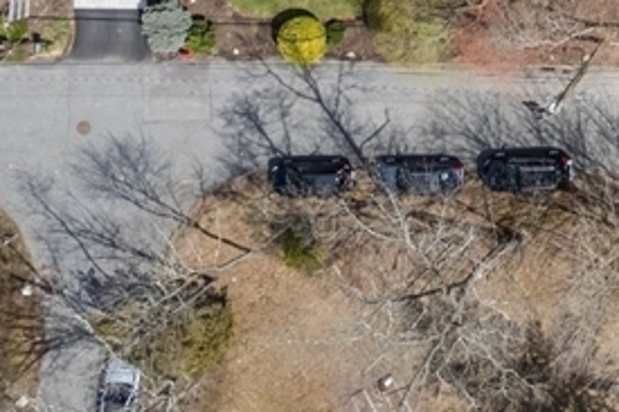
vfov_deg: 14.8
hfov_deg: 20.9
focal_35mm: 82
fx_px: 1409
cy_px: -290
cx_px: 936
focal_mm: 8.4
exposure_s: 1/1000
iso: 100
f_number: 2.8
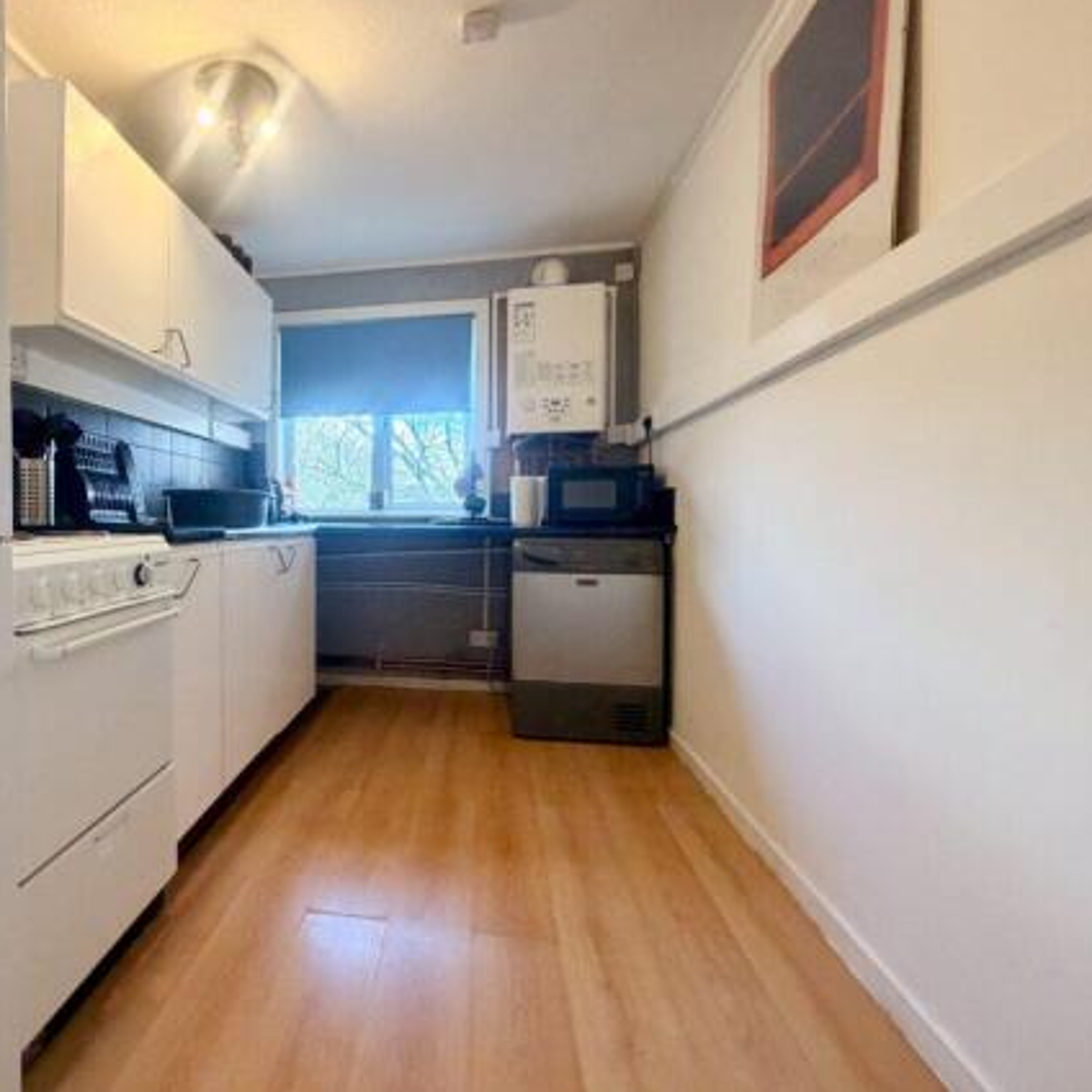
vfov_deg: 84.0
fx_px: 607
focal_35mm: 17
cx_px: 372
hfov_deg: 81.4
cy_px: 532
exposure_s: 1/104
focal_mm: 2.22
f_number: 2.2
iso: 320
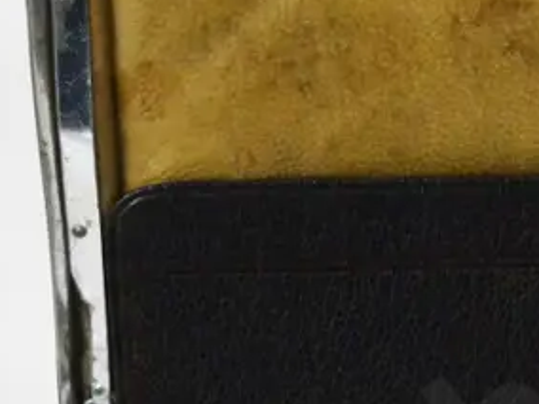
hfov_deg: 10.6
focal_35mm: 180
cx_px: 829
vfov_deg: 8.2
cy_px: 201
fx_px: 2803
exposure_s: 1/160
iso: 3200
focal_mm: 25
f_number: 5.6
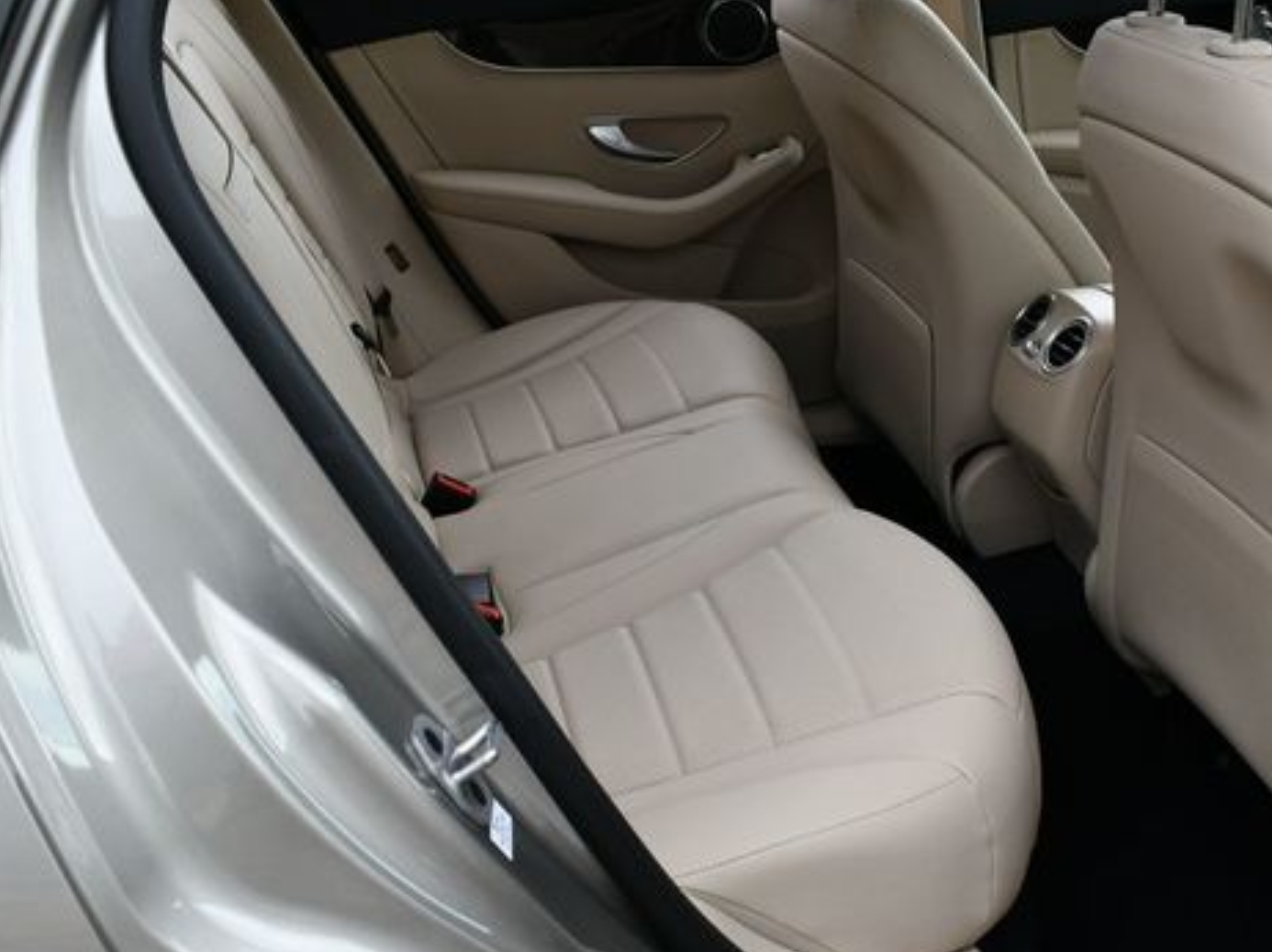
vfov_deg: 30.2
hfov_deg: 39.4
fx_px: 1763
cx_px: 809
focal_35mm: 48
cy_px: 495
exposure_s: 1/250
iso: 220
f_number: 5.6
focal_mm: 18
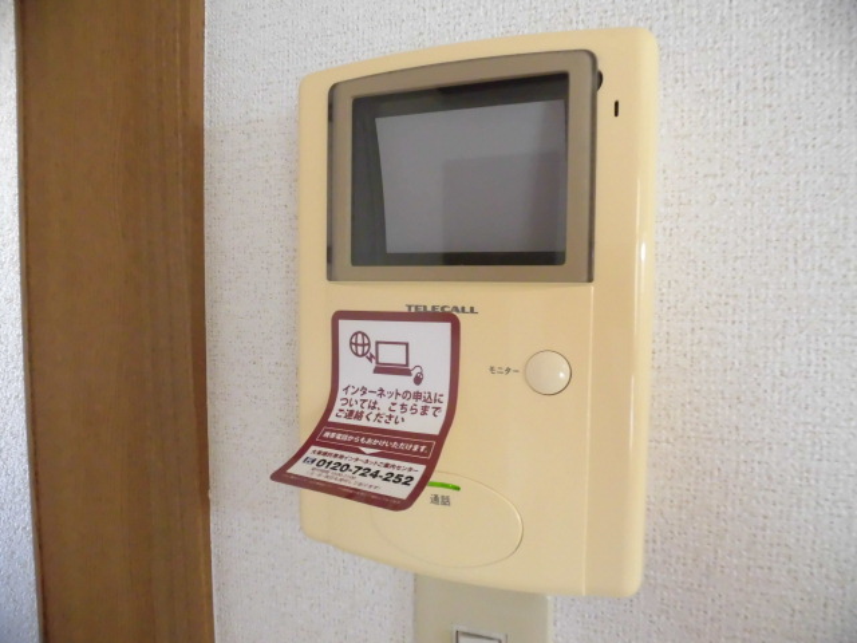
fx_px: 594
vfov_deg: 56.8
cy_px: 322
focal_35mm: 24
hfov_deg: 71.6
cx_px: 428
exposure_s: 1/20
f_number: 3.1
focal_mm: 4.3
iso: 800
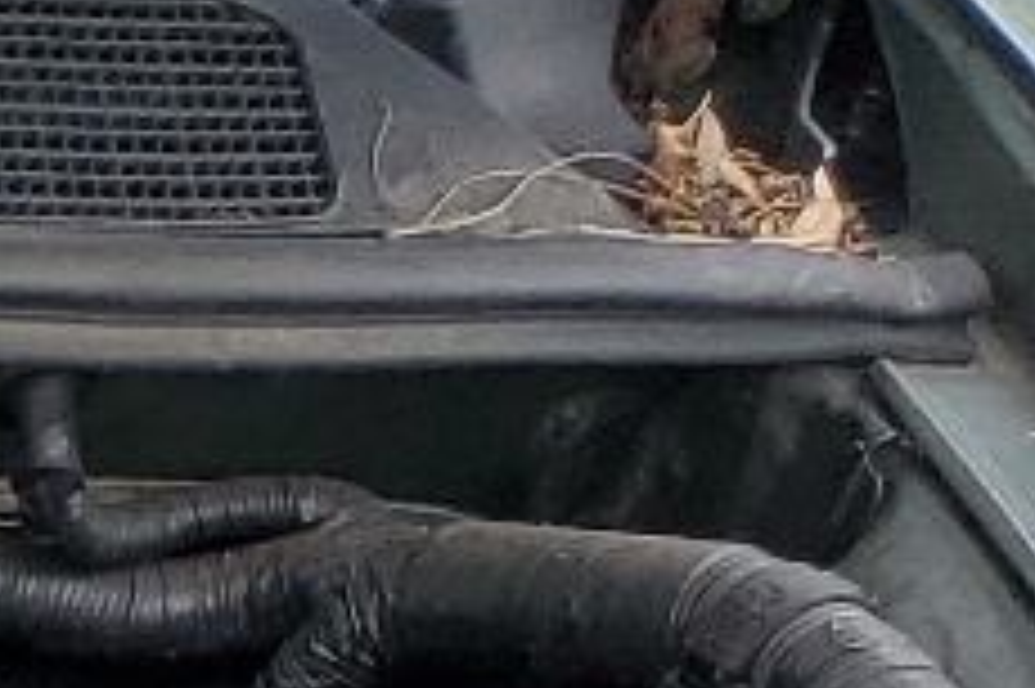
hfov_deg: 8.8
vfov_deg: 6.7
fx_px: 5401
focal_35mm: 188
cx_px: -2200
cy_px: 1925
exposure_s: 1/476
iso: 50
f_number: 1.5
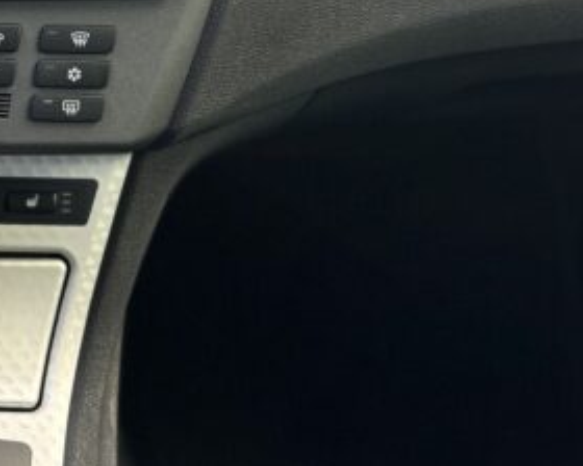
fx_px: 1156
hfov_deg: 25.0
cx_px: -148
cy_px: 218
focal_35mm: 67
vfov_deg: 22.8
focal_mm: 6.86
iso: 64
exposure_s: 1/121
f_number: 1.78
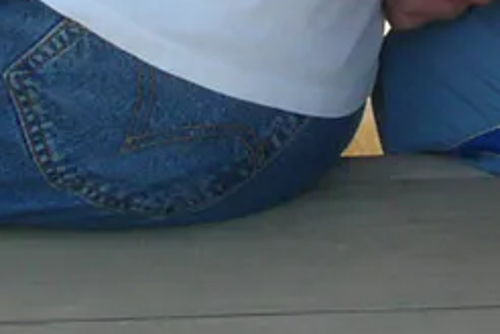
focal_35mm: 210
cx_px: 49
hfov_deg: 9.8
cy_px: -552
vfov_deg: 6.2
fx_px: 2916
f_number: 5
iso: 100
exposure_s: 1/200
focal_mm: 5.1
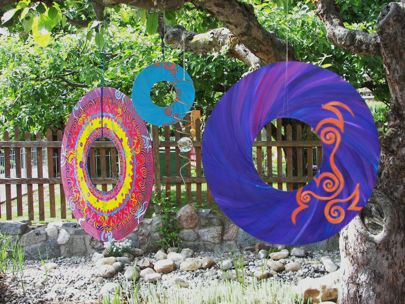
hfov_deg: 33.2
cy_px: 152
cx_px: 202
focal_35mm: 58
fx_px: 679
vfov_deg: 25.2
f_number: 2.8
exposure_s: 1/125
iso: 50
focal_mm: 9.6
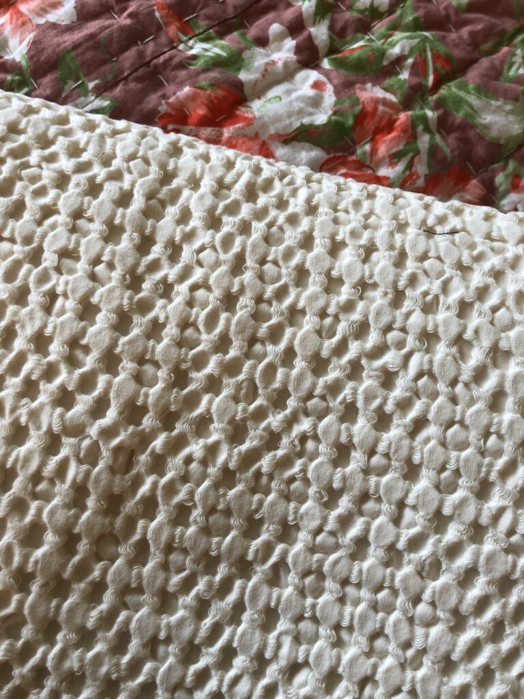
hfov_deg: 49.7
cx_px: 262
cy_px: 350
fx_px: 565
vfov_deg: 63.4
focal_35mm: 28
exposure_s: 1/15
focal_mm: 3.99
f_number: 1.8
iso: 50
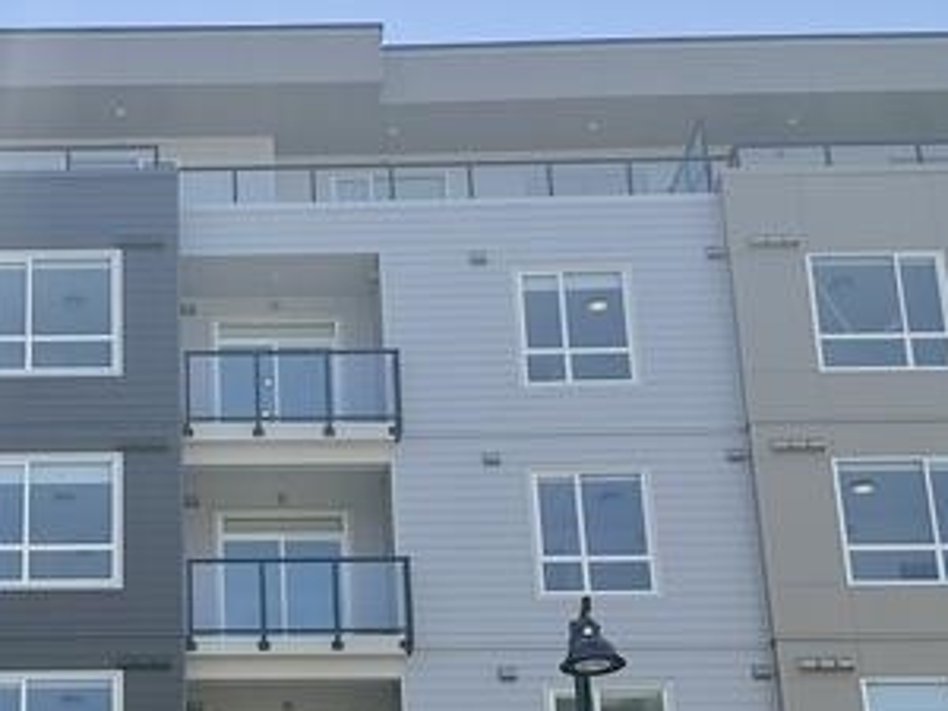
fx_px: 2246
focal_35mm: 82
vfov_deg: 17.9
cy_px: 525
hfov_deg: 23.3
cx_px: 126
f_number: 1.78
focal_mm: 6.76
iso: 80
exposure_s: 1/5319
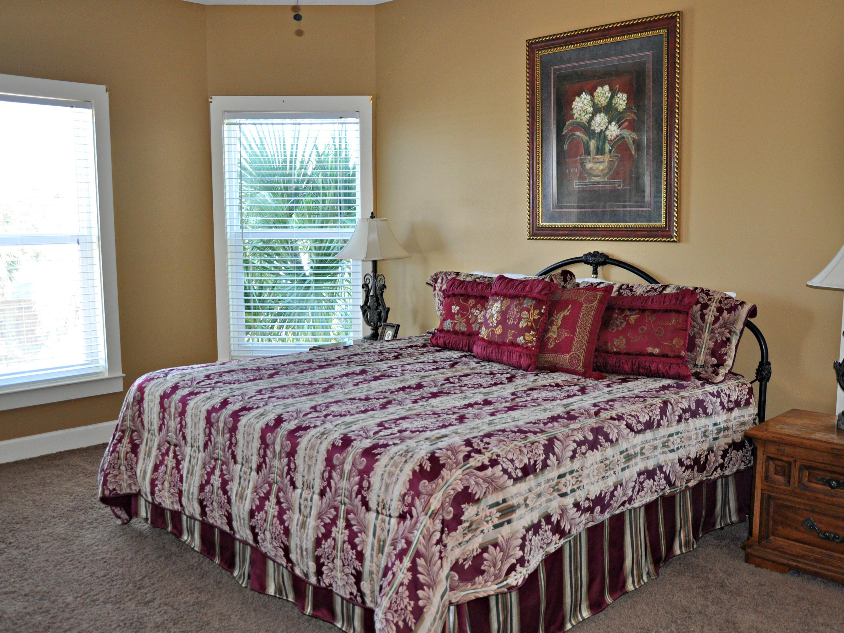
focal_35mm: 35
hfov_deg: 53.2
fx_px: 842
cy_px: 318
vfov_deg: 41.2
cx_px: 457
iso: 640
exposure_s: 1/125
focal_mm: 21
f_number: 3.8
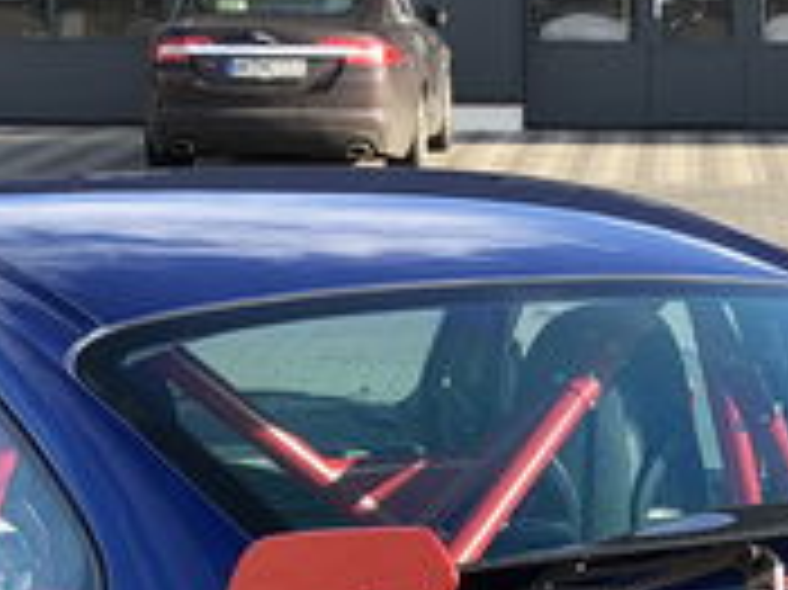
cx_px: 671
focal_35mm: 123
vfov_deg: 11.3
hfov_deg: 15.9
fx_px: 2798
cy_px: 1009
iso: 20
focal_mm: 3.99
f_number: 1.8
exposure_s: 1/393
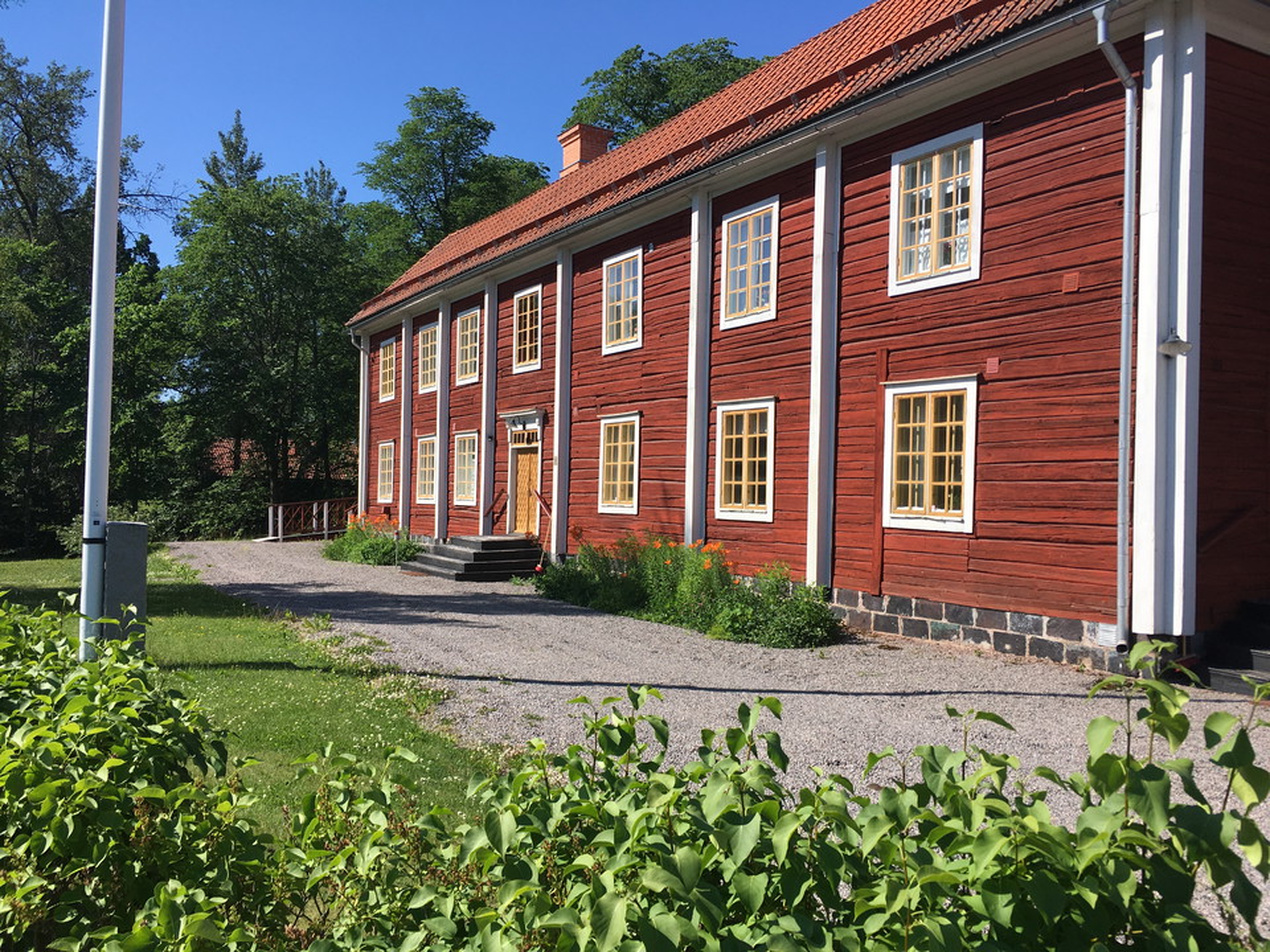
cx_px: 635
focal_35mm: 29
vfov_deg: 48.2
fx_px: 1064
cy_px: 476
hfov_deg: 61.7
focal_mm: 4.15
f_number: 2.2
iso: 25
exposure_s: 1/1399
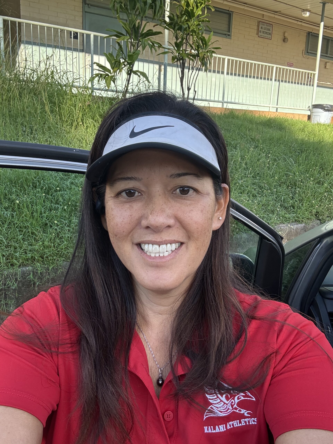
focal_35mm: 30
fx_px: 385
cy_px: 222
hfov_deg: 46.8
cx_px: 166
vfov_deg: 60.0
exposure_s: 1/172
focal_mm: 2.69
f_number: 1.9
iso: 32
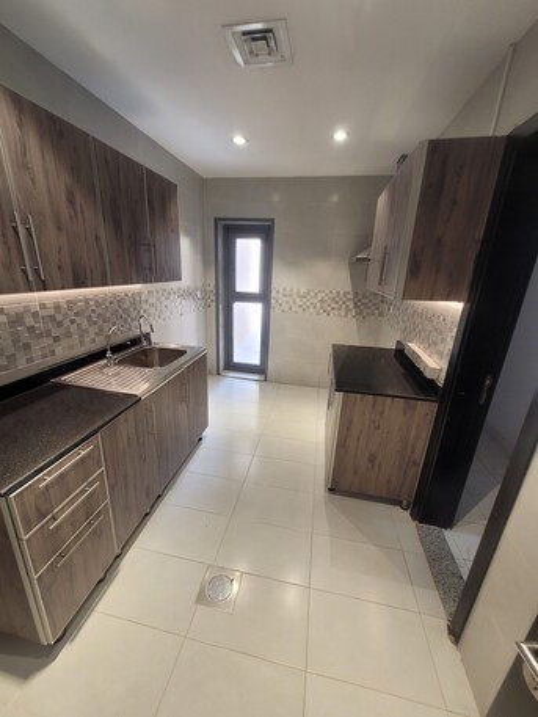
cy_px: 358
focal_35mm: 13
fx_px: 269
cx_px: 269
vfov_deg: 106.2
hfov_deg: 89.9
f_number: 2.2
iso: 80
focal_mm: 1.74
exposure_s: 1/50
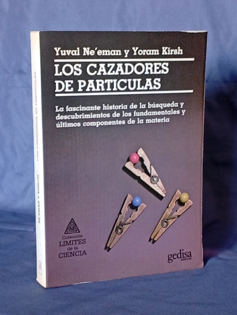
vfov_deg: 26.6
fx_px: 665
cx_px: 118
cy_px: 158
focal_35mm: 73
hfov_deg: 20.2
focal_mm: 3.98
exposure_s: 1/20
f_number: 1.8
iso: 657
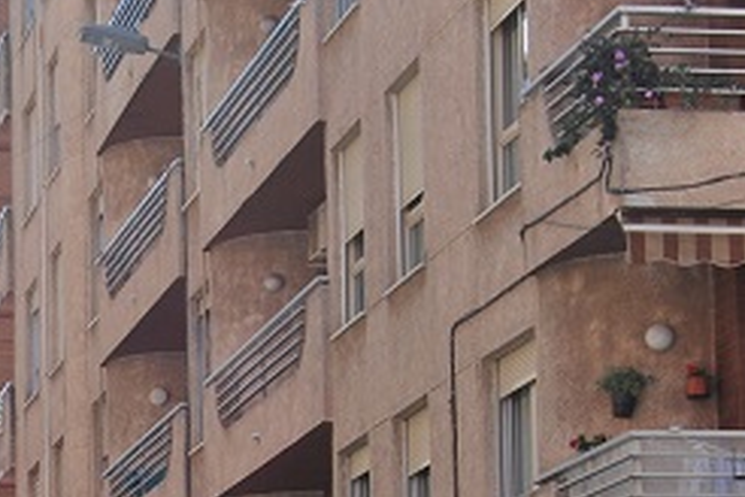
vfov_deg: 8.3
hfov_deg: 12.6
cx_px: -15
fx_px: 3332
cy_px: 741
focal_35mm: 161
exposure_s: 1/200
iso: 100
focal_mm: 30
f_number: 7.1
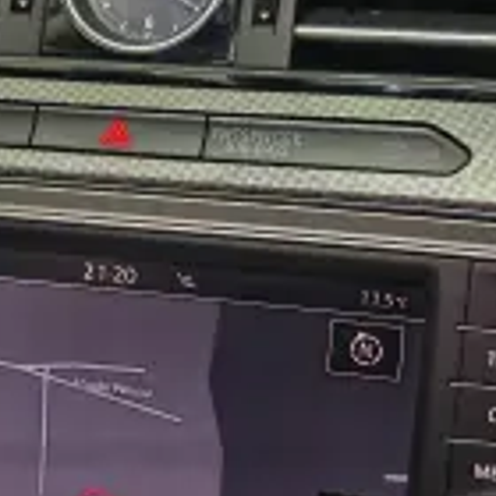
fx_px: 956
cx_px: 170
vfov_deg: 29.1
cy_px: 273
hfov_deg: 28.9
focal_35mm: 59
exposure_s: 1/34
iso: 1250
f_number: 1.6
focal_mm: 5.4
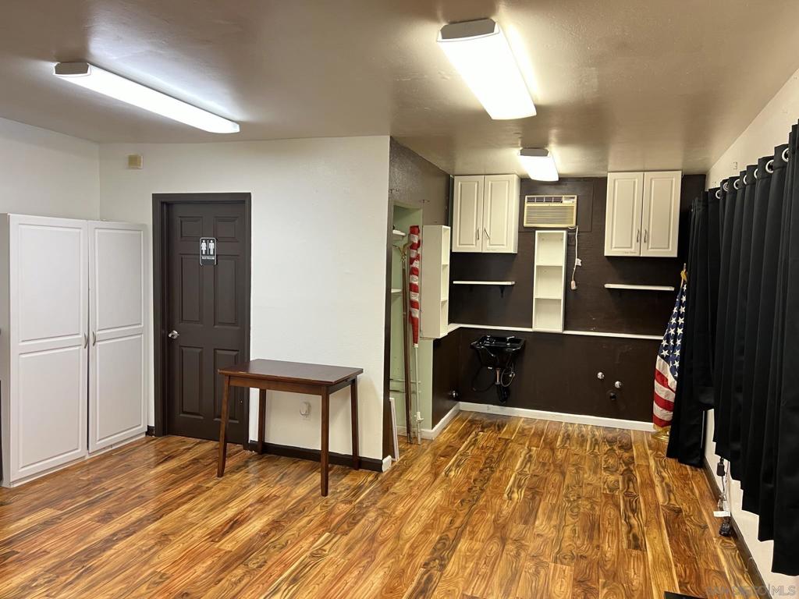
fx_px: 600
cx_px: 400
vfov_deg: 53.1
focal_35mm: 26
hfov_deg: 67.3
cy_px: 300
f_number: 1.5
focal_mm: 5.7
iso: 200
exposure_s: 1/60
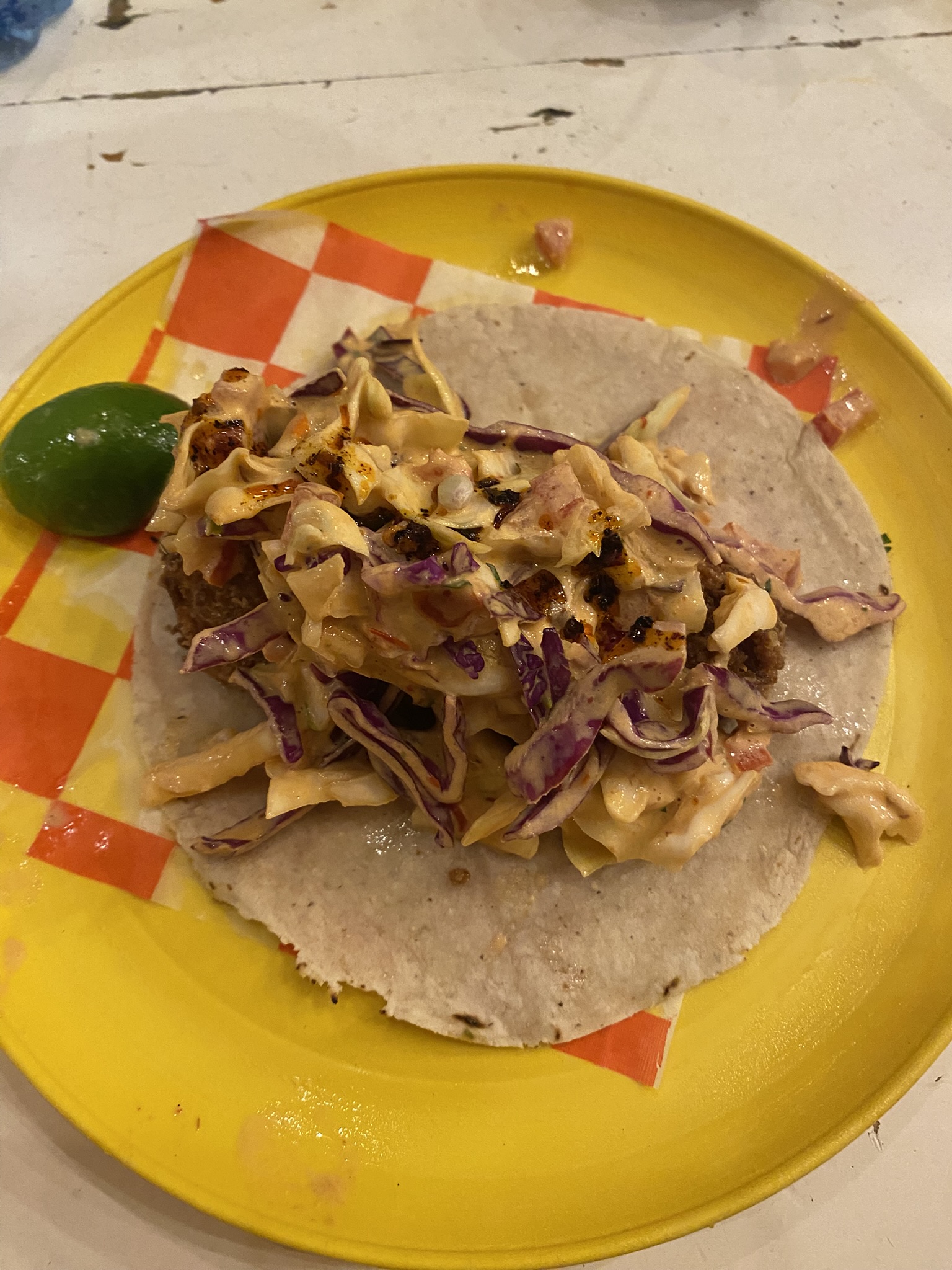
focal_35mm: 25
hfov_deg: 54.9
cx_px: 476
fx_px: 917
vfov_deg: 69.4
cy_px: 635
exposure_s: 1/60
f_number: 1.8
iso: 500
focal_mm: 4.25
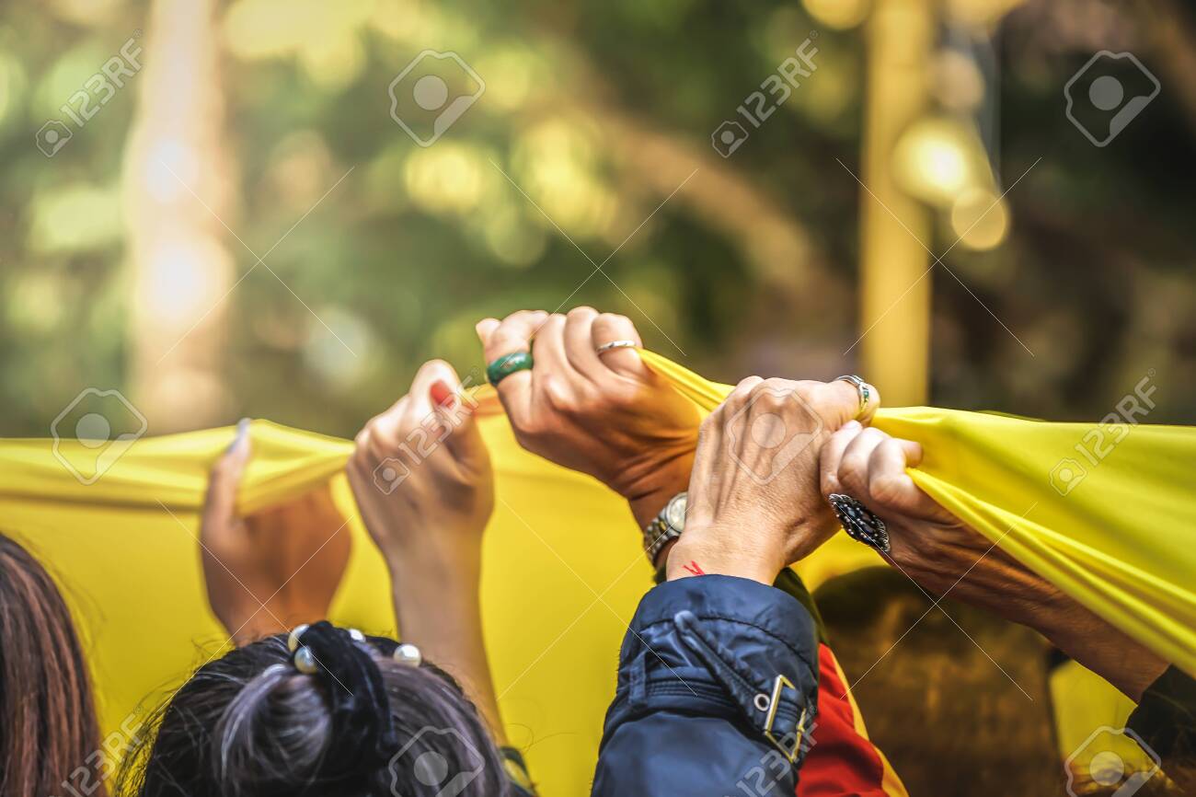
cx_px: 598
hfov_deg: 9.4
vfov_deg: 6.3
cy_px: 398
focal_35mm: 218
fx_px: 7240
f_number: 5.6
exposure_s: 1/200
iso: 160
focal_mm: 218
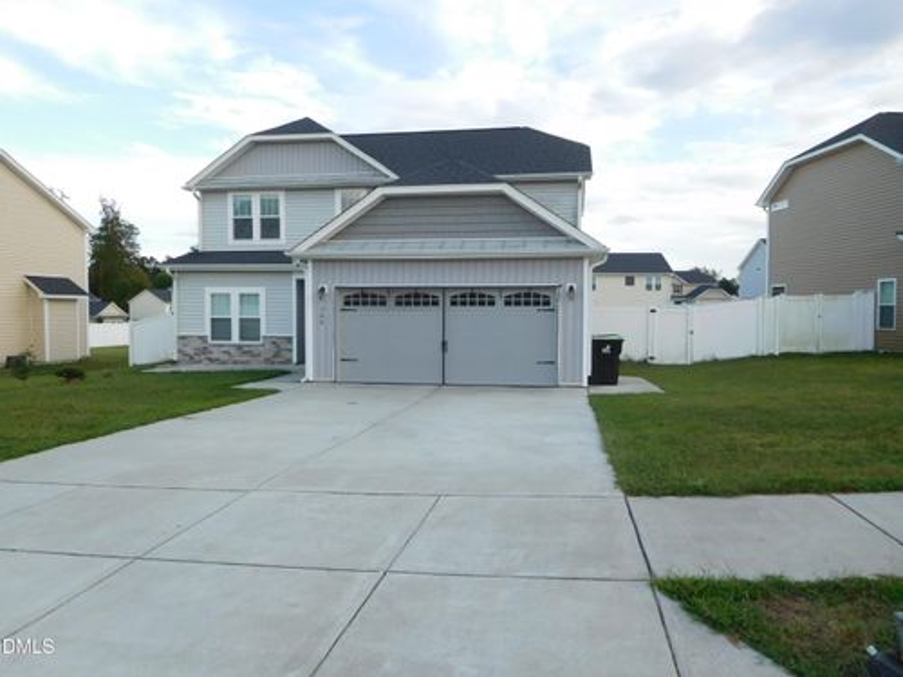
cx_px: 452
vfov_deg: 54.9
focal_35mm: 25
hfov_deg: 69.4
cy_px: 338
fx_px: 652
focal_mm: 4.5
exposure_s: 1/320
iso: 125
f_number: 3.4
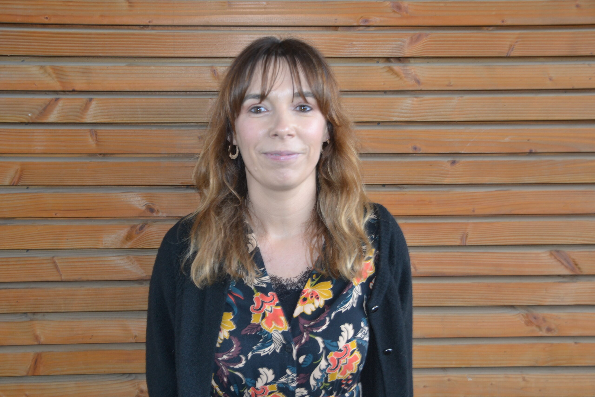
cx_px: 298
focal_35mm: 48
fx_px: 793
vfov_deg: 28.1
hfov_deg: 41.1
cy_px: 198
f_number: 4
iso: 450
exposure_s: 1/30
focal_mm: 32
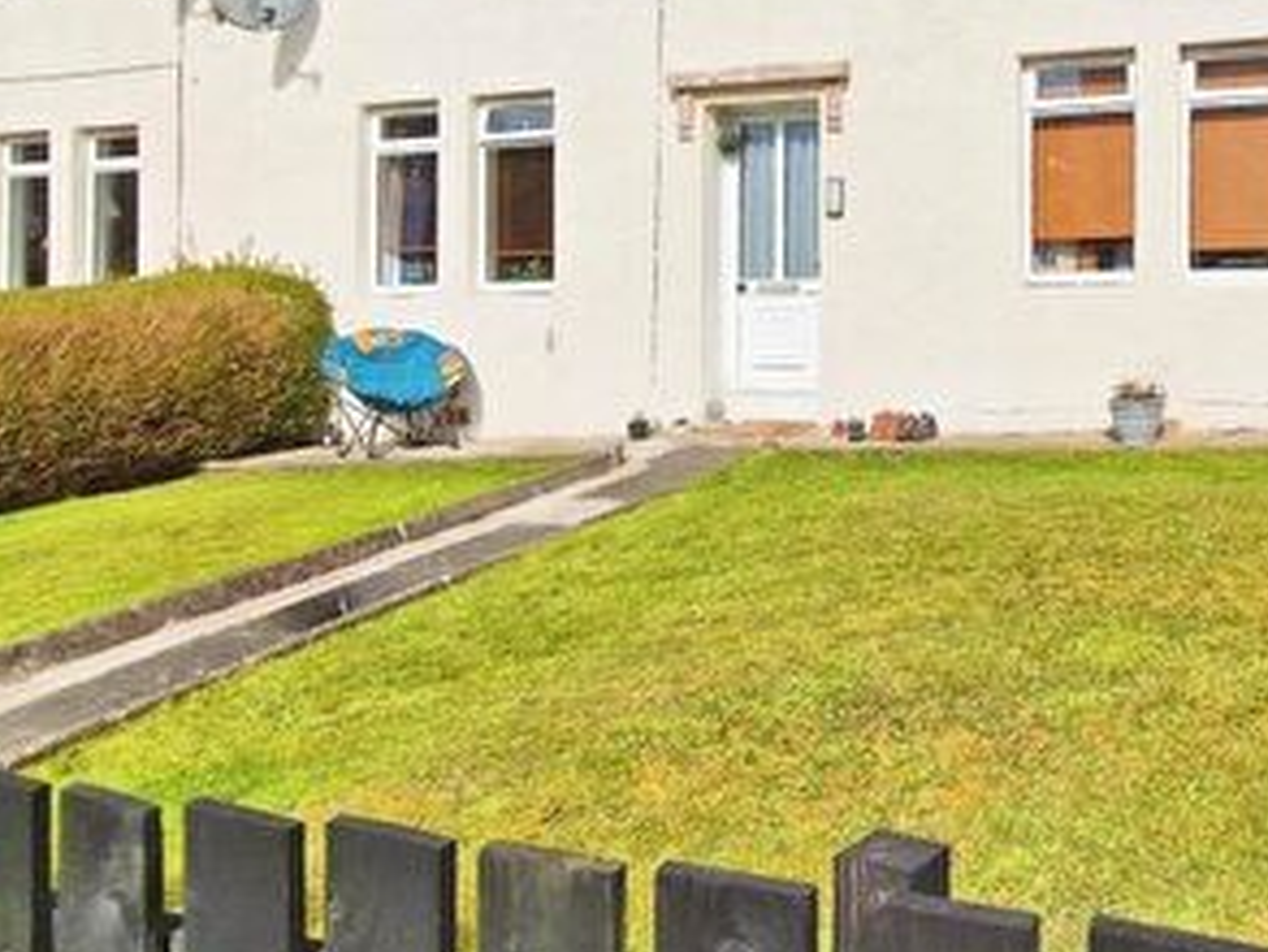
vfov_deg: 43.1
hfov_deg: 55.5
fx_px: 1136
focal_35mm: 31
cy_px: 175
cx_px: 950
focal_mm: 2.2
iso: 50
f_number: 2.2
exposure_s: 1/4208
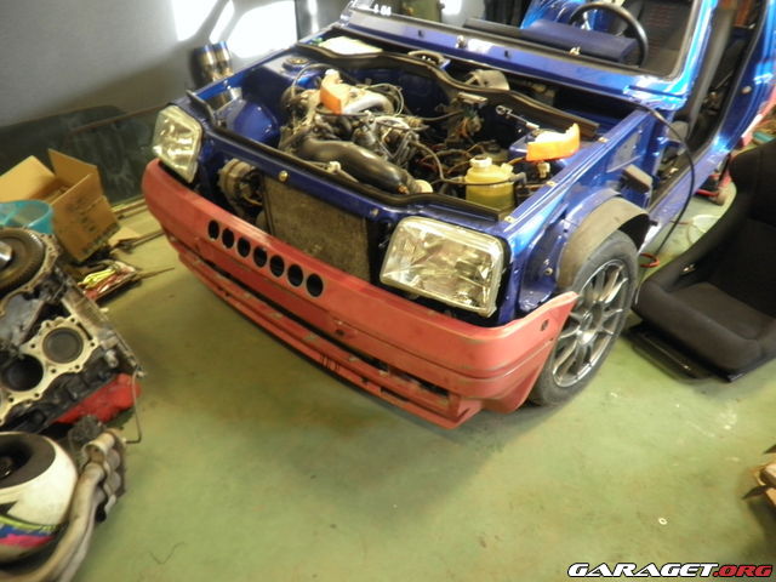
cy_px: 291
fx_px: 583
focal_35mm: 26
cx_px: 388
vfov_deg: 53.1
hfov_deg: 67.3
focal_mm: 4.65
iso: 160
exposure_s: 1/5
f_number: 2.6
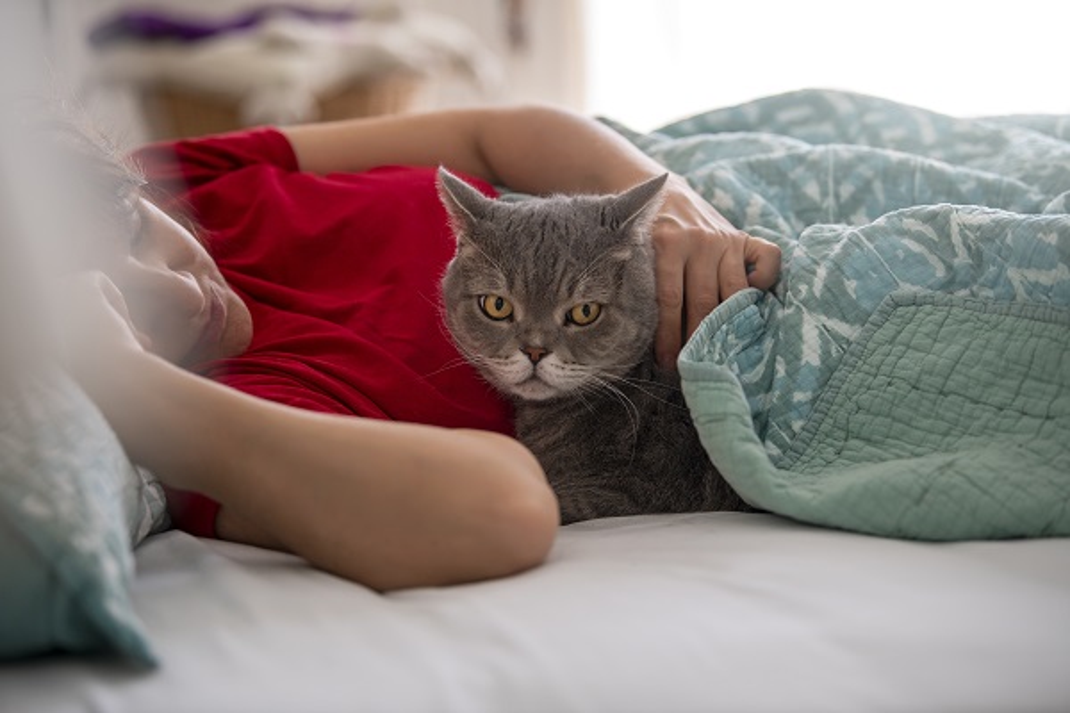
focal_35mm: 85
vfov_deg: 16.1
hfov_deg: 23.9
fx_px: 2526
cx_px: 535
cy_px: 356
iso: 280
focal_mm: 85
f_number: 2.8
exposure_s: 1/100
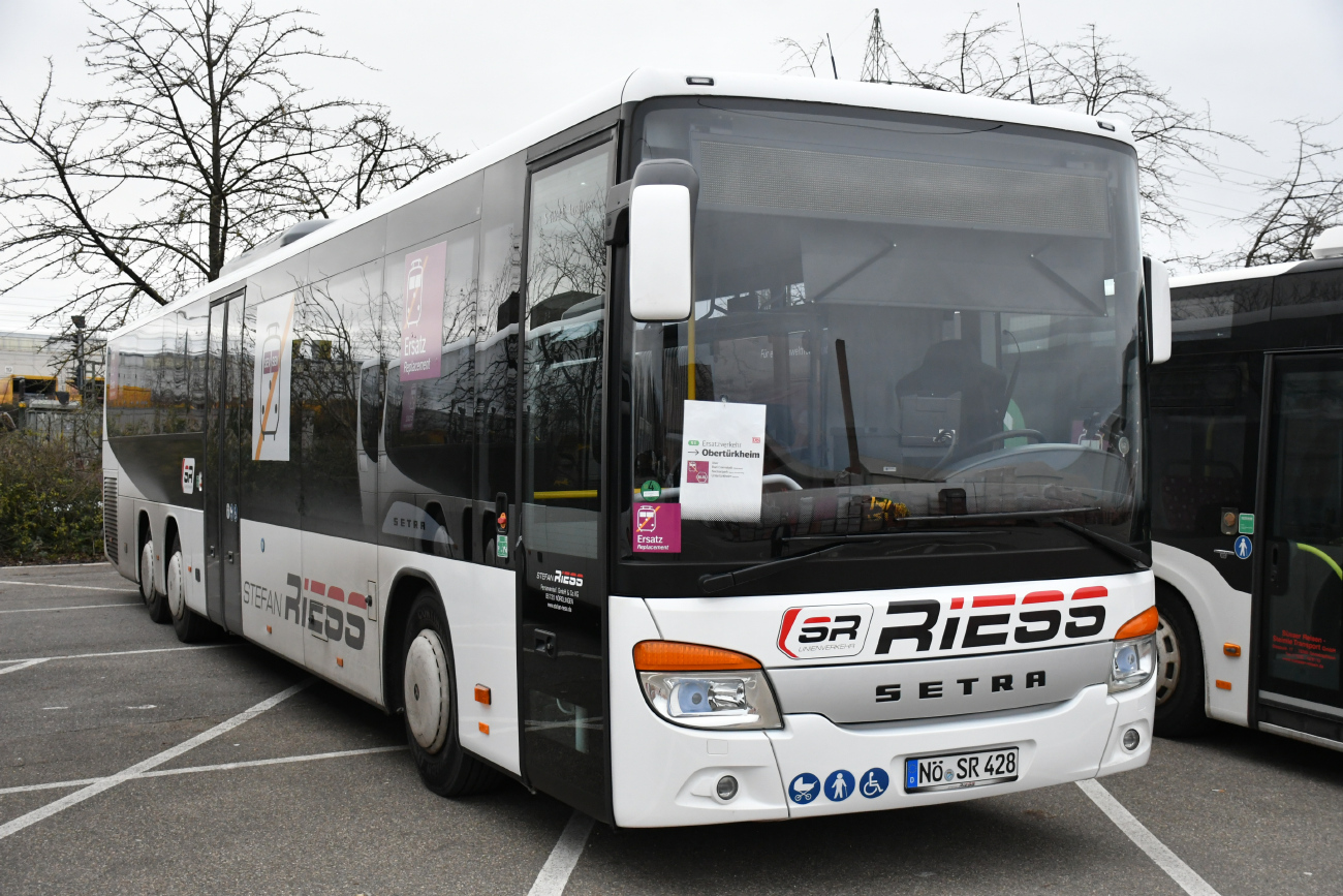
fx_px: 1492
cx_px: 672
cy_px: 448
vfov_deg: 33.4
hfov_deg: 48.5
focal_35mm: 40
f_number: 4
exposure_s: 1/640
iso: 1600
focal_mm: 27
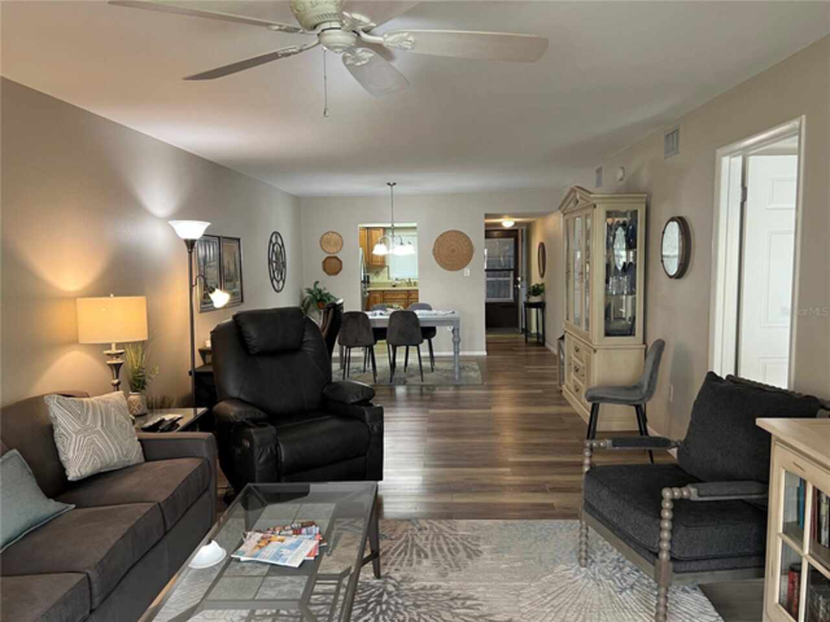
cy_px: 311
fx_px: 623
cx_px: 415
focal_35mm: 26
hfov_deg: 67.3
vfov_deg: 53.1
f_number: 1.5
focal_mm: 5.7
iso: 100
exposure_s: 1/60
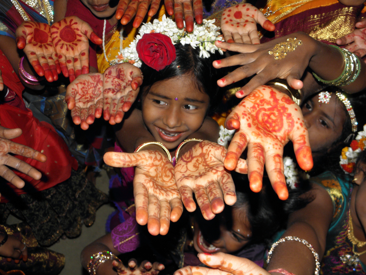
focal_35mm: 39
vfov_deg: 36.8
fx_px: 412
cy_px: 138
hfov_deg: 47.9
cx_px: 183
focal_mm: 7.1
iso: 100
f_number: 3.8
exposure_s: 1/80
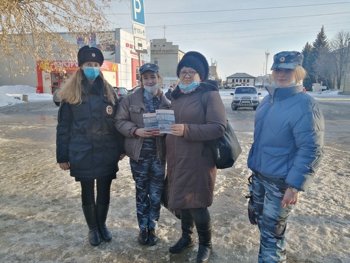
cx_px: 175
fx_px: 263
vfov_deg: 53.1
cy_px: 132
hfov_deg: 67.3
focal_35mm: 26
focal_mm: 3.62
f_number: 1.8
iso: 50
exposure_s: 1/173
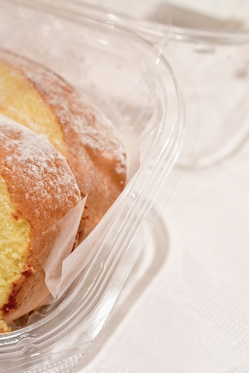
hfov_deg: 14.7
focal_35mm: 91
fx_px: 943
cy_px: 187
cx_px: -19
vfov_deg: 22.4
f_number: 8
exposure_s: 1/160
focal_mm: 60
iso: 6400
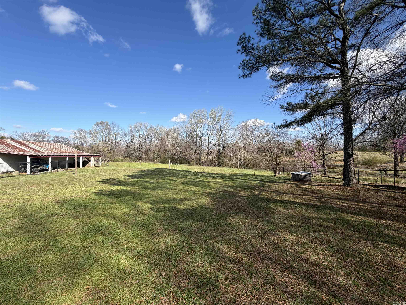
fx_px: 164
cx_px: 203
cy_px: 152
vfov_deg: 85.7
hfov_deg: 102.1
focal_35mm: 14
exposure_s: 1/770
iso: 25
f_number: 2.2
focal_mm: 2.22
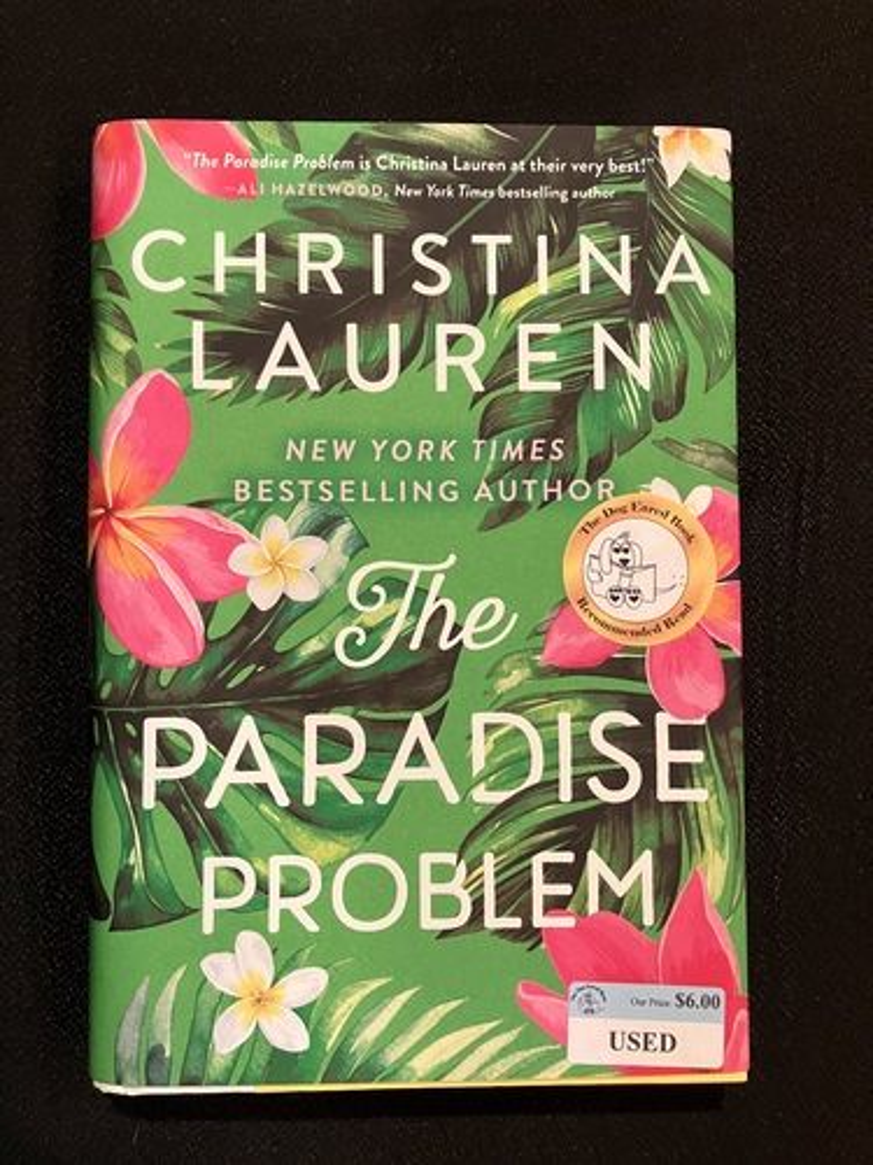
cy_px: 582
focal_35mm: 28
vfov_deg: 63.4
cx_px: 436
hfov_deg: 49.7
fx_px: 942
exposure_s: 1/30
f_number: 1.8
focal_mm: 3.99
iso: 400
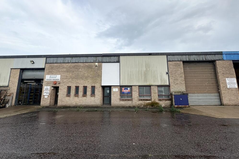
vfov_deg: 77.1
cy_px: 71
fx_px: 100
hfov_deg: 100.4
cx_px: 123
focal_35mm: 15
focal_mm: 2.22
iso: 40
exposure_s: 1/1473
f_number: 2.2
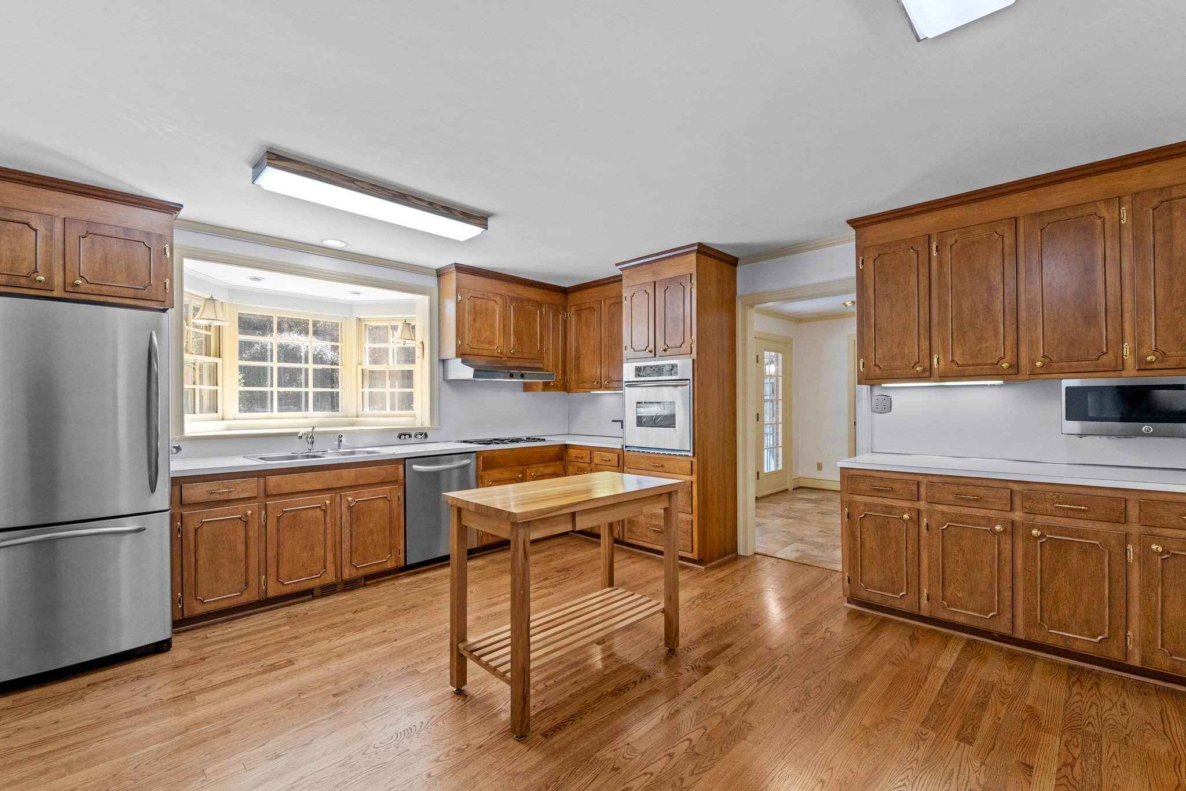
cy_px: 396
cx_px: 593
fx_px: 494
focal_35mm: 15
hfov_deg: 100.4
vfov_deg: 77.3
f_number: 7.1
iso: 400
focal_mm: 15
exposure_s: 1/20
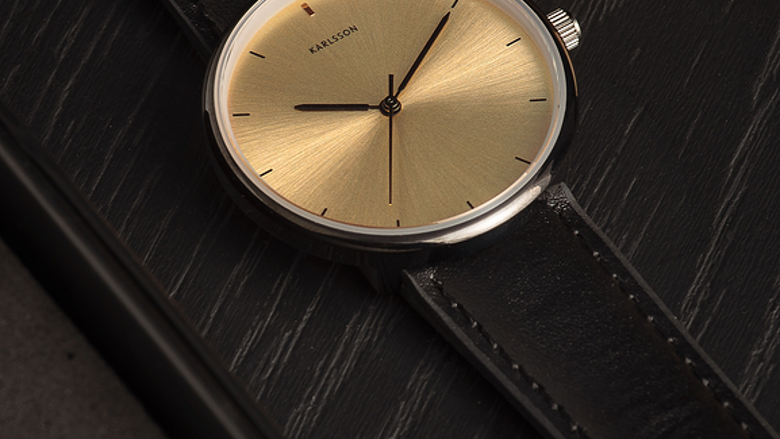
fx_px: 6517
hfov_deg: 6.8
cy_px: 145
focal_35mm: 315
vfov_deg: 3.9
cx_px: 390
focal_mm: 200
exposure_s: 1/125
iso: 50
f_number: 13
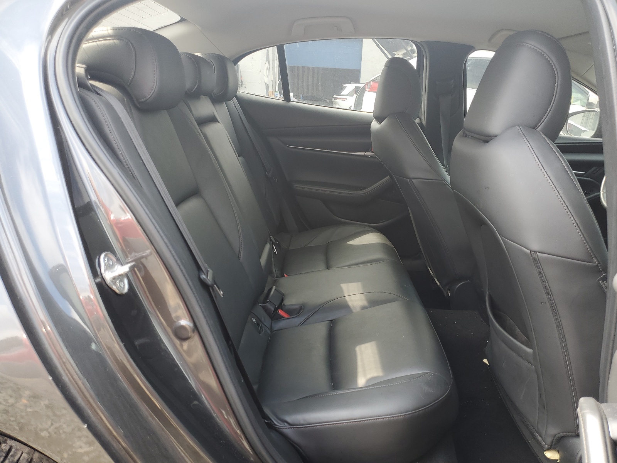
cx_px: 308
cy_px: 232
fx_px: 463
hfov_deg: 67.3
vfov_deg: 53.1
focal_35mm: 26
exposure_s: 1/143
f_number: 1.5
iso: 50
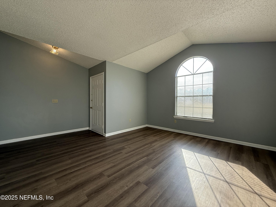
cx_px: 138
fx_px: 112
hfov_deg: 102.1
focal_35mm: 14
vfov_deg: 85.7
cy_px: 104
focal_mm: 2.22
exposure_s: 1/191
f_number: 2.2
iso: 64
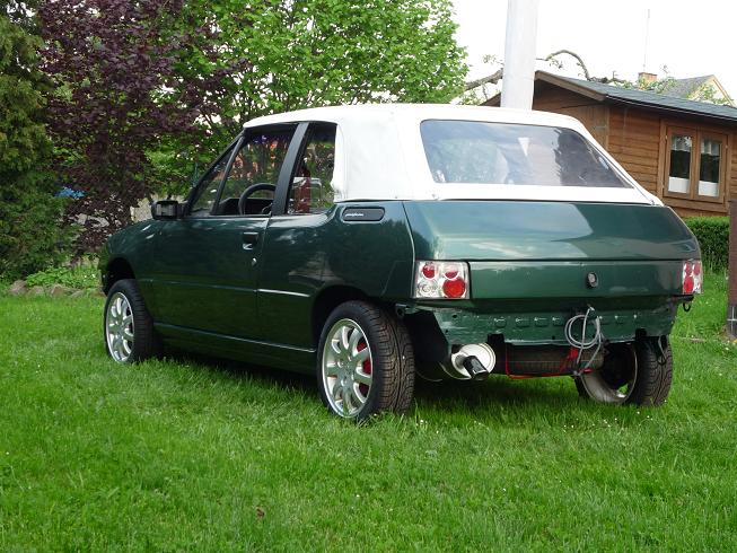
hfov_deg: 29.0
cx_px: 368
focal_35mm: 67
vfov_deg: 21.9
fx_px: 1427
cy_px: 276
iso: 125
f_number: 5.2
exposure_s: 1/50
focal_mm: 10.9
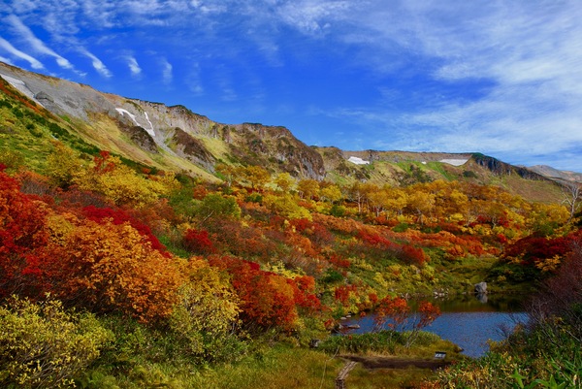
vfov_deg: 40.0
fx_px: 534
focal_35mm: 33
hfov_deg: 57.2
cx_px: 291
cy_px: 194
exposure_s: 1/160
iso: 100
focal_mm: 22
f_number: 6.3
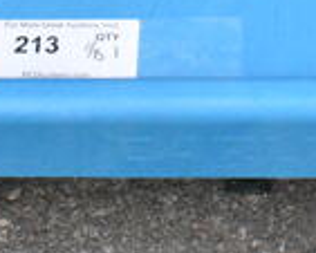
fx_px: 1825
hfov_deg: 9.9
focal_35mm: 195
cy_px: -166
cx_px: 255
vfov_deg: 7.7
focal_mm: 32
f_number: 14
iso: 6400
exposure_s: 1/800
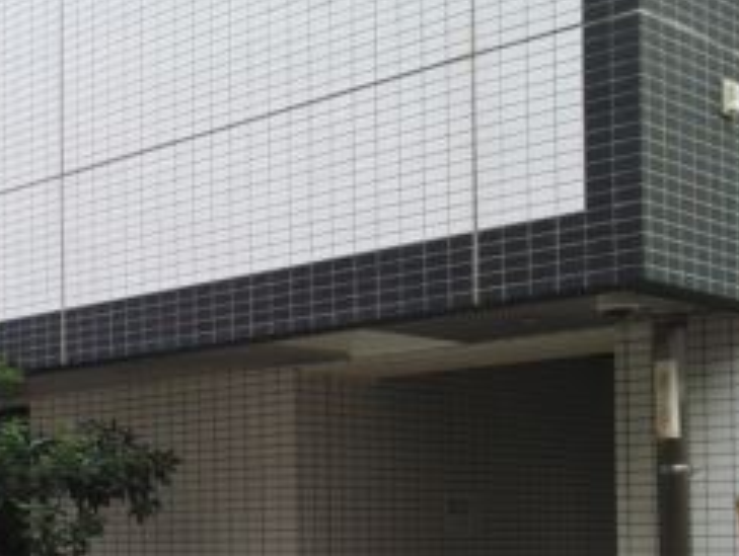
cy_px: 513
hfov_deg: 26.0
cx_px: 6
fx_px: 1518
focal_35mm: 71
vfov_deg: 20.3
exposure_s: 1/250
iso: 71
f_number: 2.4
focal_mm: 2.87
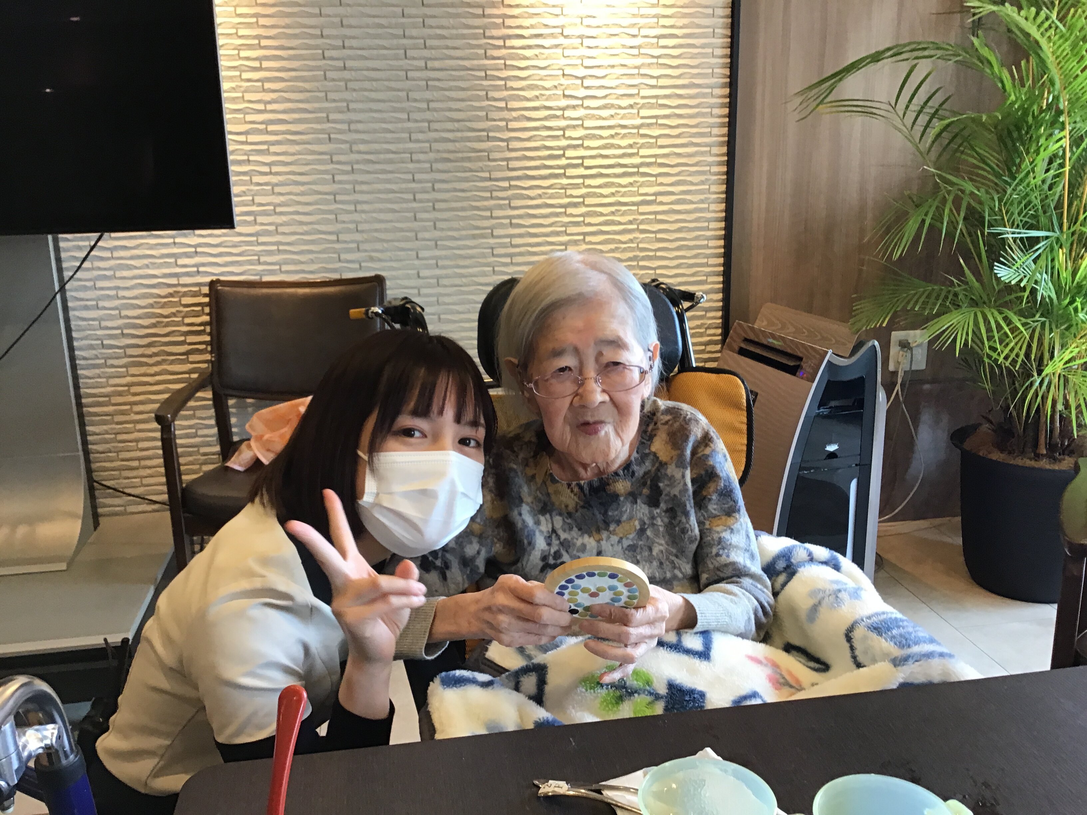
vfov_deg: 45.4
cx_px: 544
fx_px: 973
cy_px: 408
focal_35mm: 31
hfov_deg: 58.4
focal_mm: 3.3
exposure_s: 1/30
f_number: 2.4
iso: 64
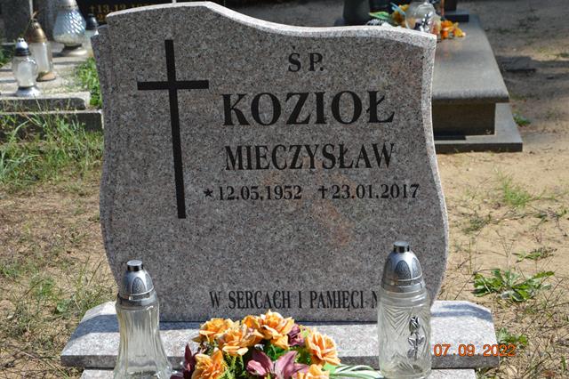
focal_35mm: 72
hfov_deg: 28.1
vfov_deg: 18.9
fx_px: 1137
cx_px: 284
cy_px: 190
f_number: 7.1
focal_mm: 48
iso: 100
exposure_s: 1/200
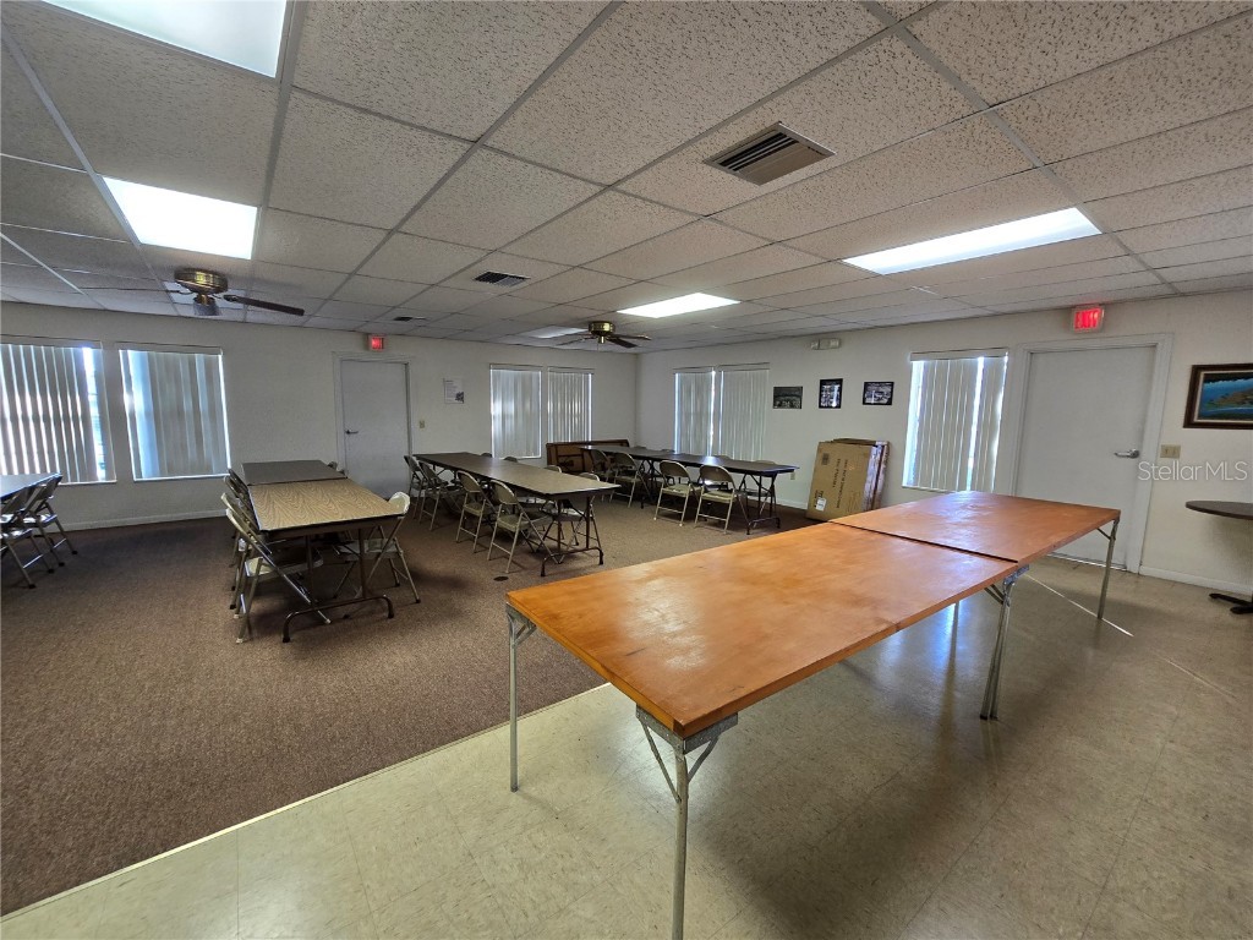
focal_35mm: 13
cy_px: 470
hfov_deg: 106.2
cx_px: 626
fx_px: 471
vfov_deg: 89.9
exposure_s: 1/60
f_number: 2.2
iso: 160
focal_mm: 2.2
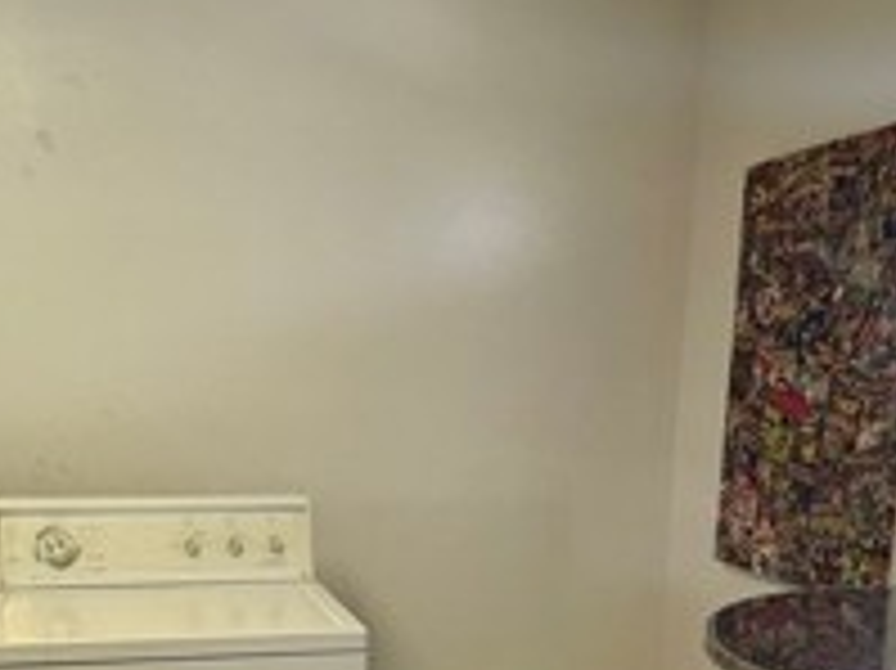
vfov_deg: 30.0
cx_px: 396
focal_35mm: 45
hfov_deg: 42.0
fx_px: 1164
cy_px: 666
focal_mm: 2.22
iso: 200
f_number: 2.2
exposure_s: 1/120
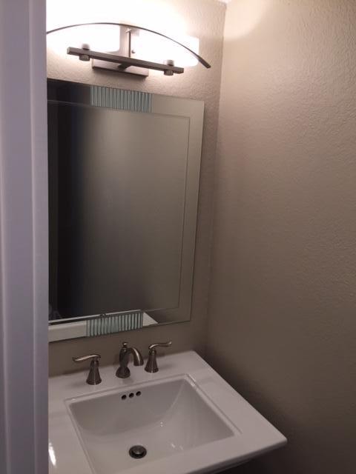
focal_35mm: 29
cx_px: 178
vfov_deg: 61.7
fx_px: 398
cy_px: 237
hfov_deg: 48.2
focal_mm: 4.15
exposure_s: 1/120
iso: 50
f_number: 2.2
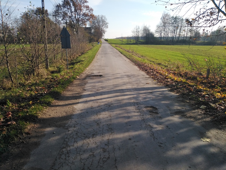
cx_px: 113
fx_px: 170
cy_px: 85
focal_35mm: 26
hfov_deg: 67.3
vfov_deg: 53.1
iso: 100
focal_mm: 3.62
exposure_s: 1/1041
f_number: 1.8
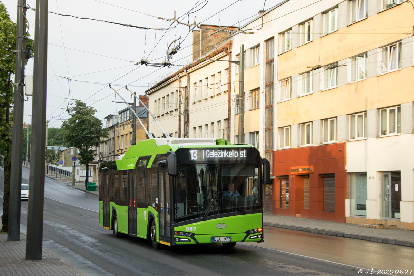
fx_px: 724
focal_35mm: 63
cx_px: 207
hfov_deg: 31.9
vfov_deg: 21.6
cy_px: 138
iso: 400
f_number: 5.6
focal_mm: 42
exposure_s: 1/500
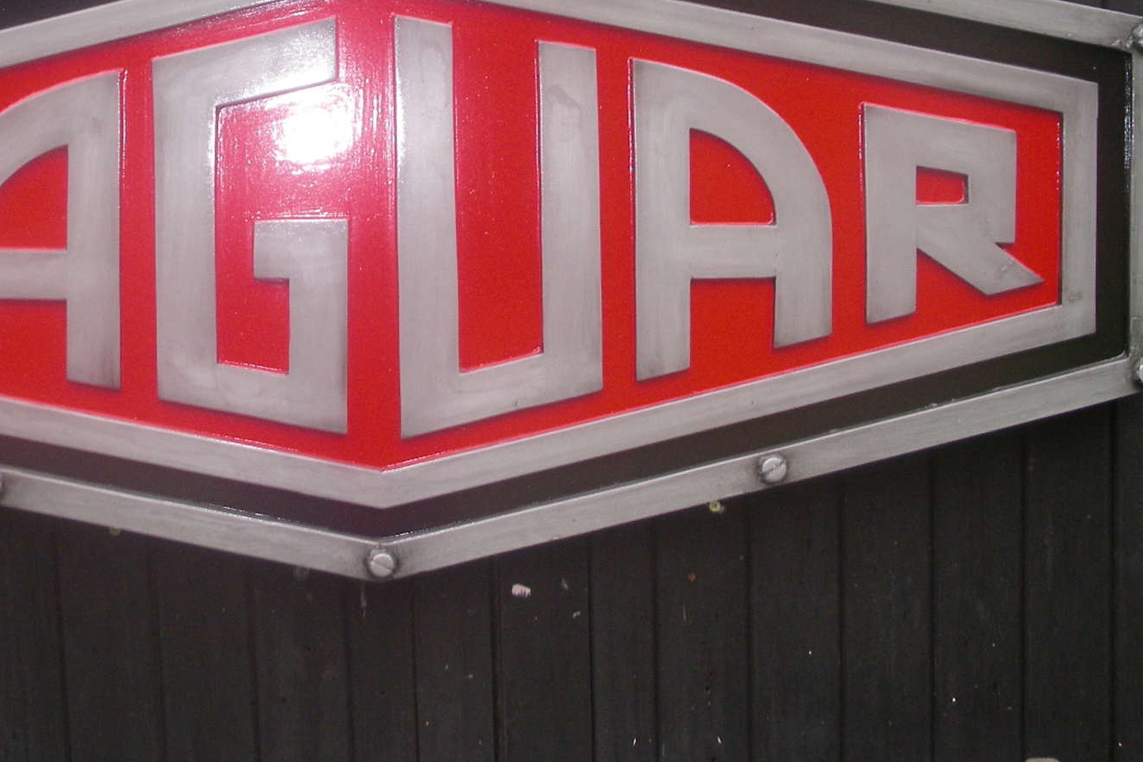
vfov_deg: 23.0
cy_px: 126
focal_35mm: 58
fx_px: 1842
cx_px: 359
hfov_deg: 34.1
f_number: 2.8
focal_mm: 7.8
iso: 200
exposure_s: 1/40
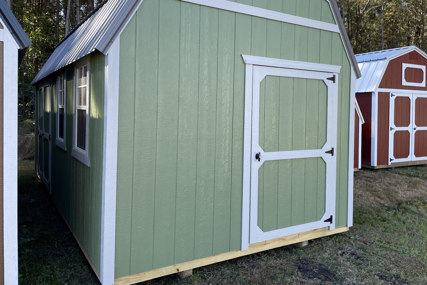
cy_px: 111
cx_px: 225
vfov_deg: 43.4
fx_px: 356
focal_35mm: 30
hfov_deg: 61.9
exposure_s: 1/520
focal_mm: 4.2
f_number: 1.6
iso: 32
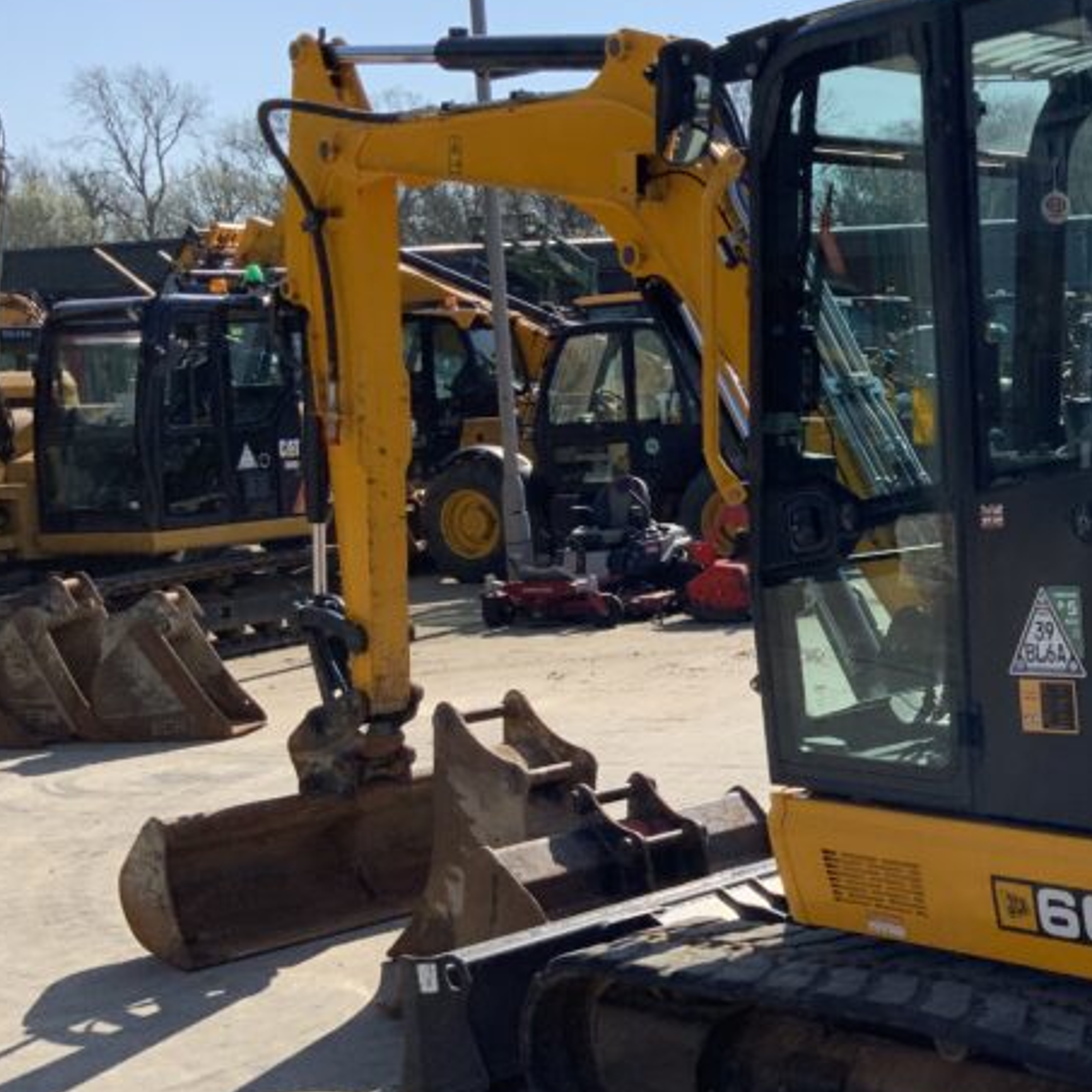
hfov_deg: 27.2
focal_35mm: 58
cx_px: 1184
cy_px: 581
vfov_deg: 29.5
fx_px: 2070
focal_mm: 3
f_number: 1.8
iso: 20
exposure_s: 1/2320
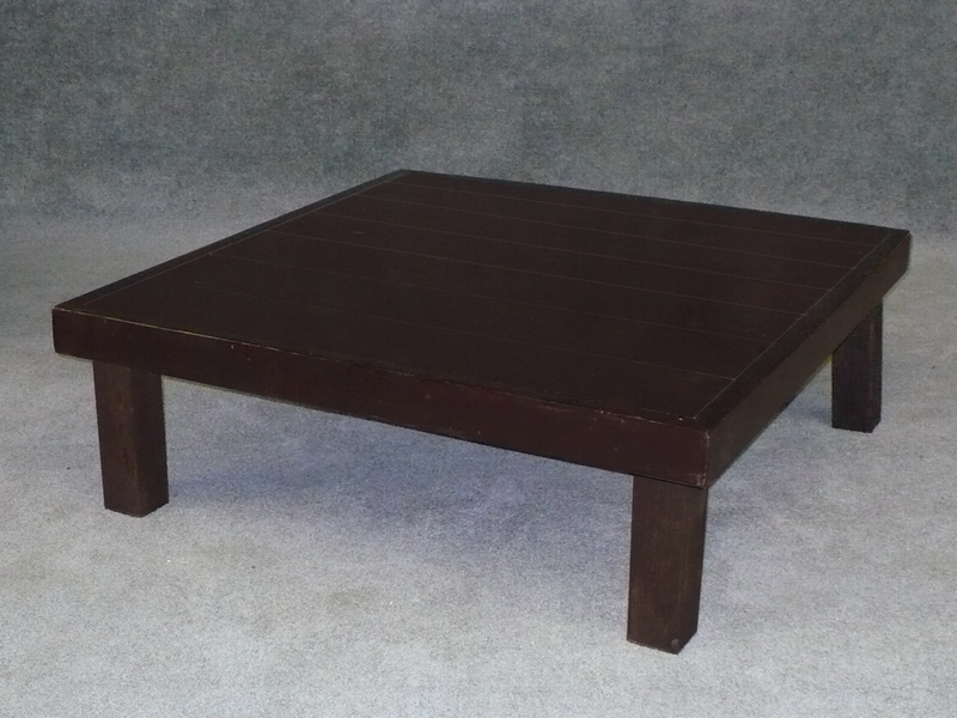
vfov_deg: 38.7
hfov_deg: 50.1
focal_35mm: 37
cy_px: 359
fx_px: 1023
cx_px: 478
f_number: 2.8
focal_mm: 6.1
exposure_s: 1/30
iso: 640
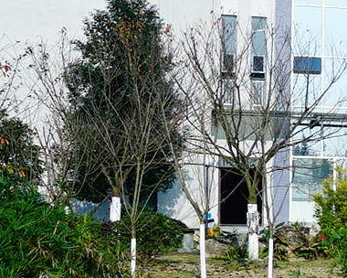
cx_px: 887
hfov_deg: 11.0
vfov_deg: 10.9
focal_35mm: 141
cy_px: 210
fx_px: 1448
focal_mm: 19
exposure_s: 1/125
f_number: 8
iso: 100
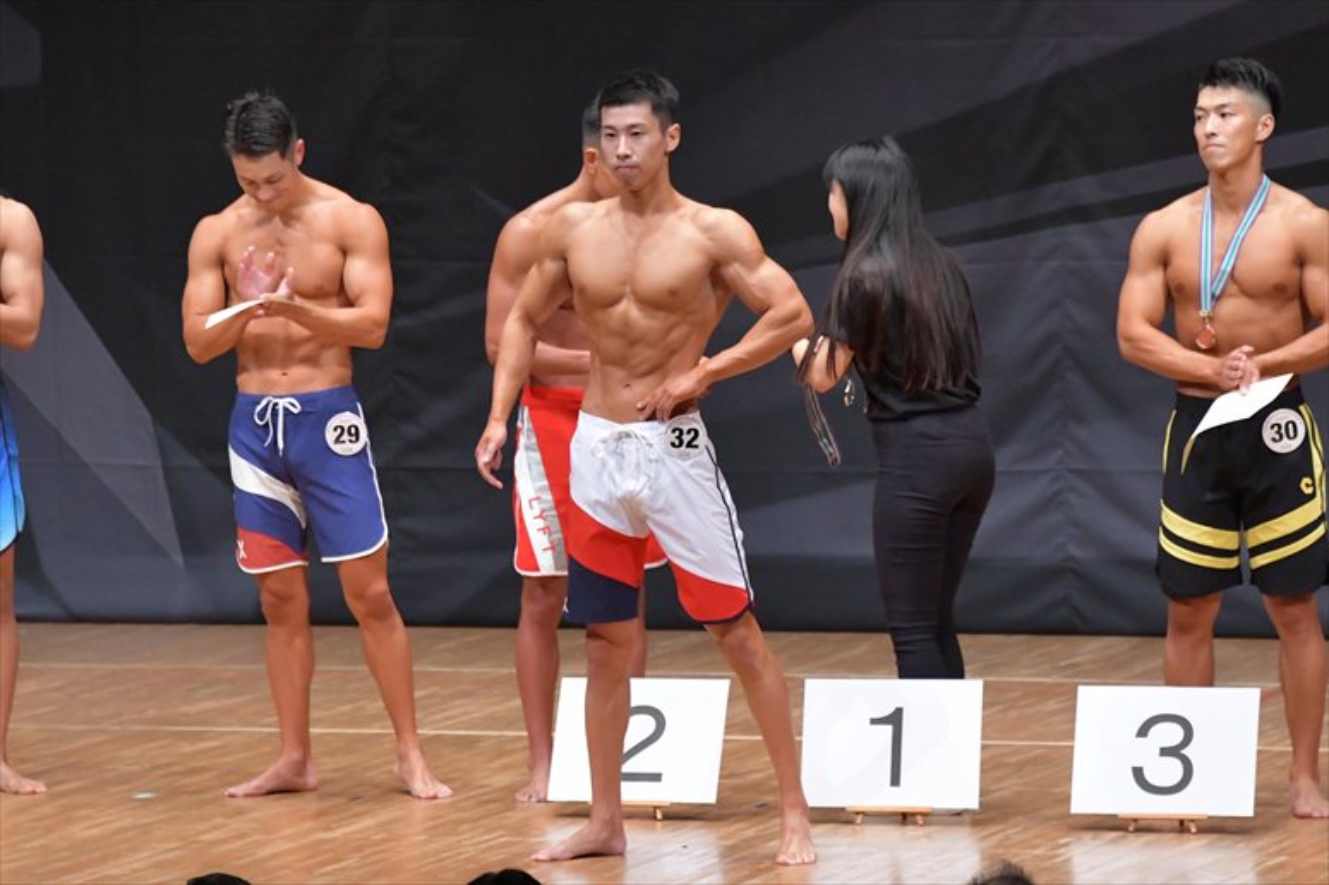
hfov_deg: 7.6
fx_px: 9963
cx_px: 664
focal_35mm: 270
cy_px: 442
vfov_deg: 5.1
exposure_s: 1/400
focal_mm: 180
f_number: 5.6
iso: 8000
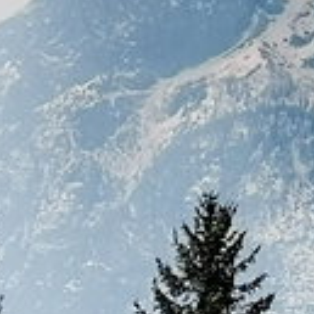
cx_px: 808
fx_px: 3428
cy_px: -57
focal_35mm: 334
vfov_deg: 5.2
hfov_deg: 5.1
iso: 50
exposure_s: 1/2146
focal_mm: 4.75
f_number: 1.8
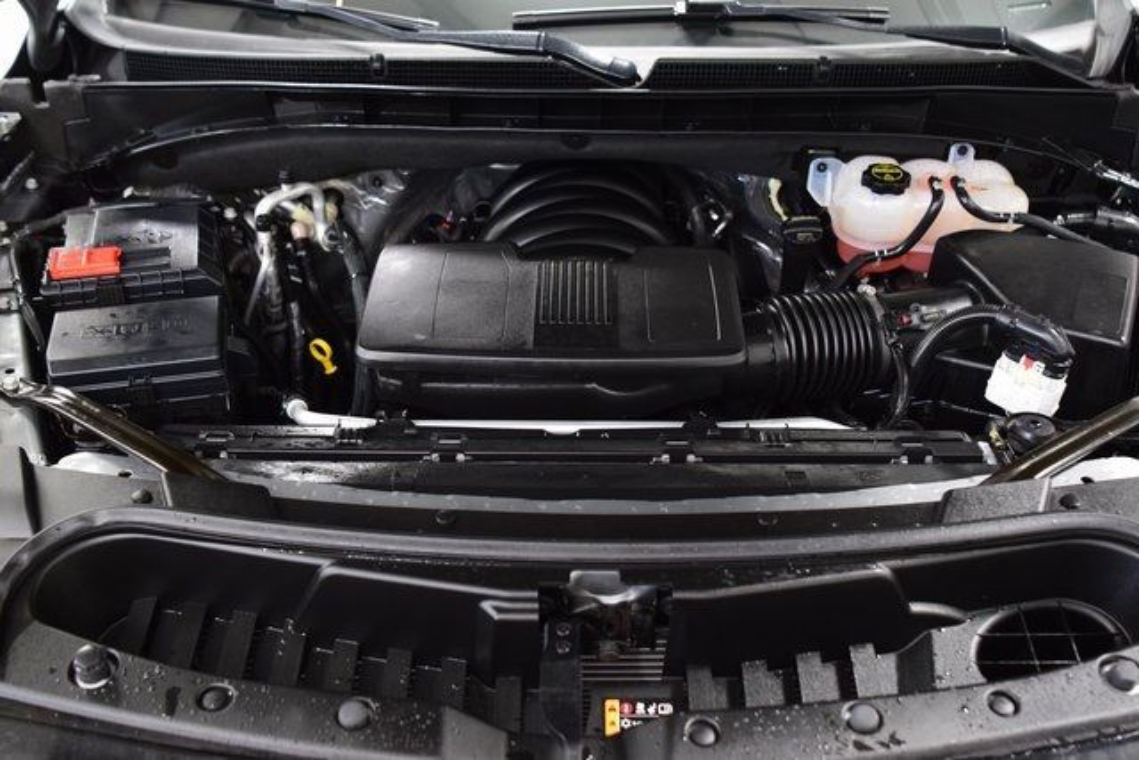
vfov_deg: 36.9
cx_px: 570
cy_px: 380
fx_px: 1139
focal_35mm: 36
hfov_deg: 53.1
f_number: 2.8
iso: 1600
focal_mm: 24
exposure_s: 1/40
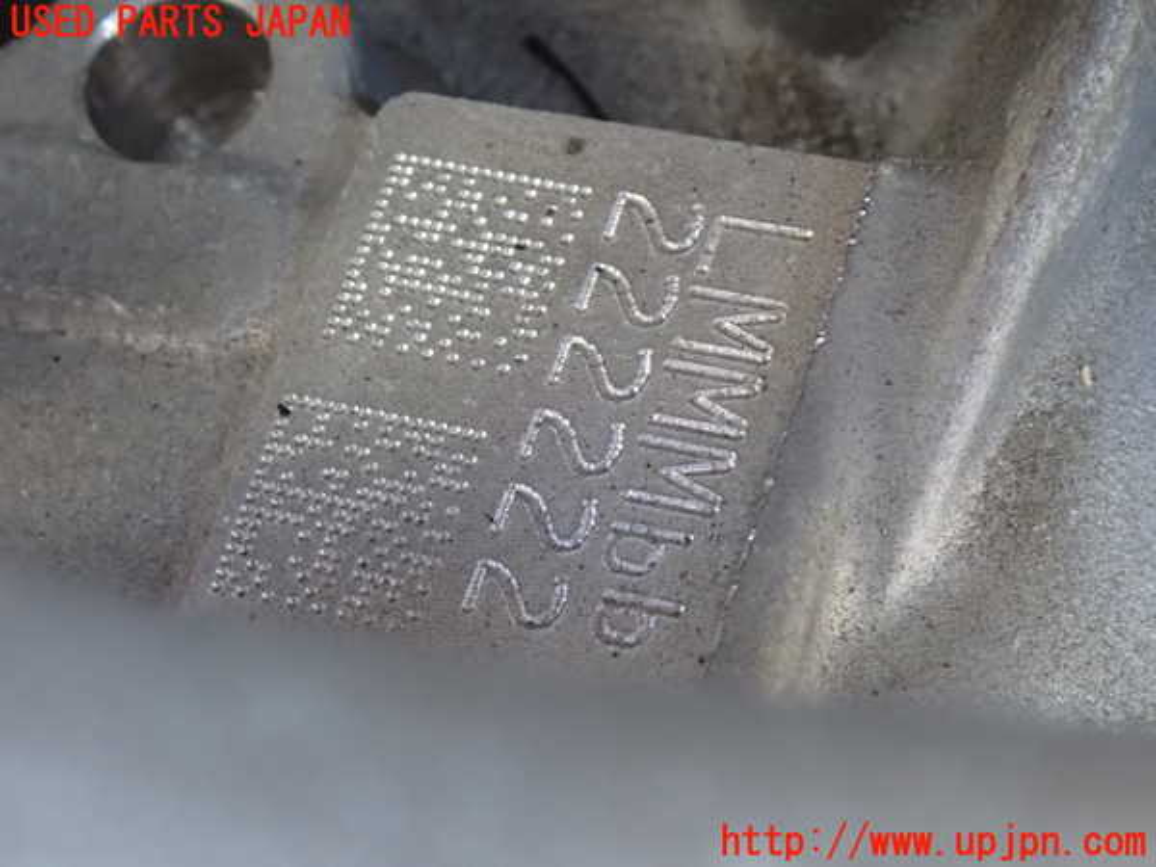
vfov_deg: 14.8
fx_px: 3339
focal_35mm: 100
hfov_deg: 19.6
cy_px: 434
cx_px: 578
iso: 1250
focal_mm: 18
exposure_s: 1/25
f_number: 4.9
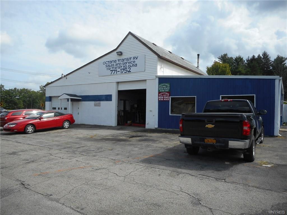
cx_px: 144
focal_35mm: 25
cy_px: 108
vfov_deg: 54.9
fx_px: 207
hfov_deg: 69.4
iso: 80
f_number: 3.7
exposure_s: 1/640
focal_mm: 4.5
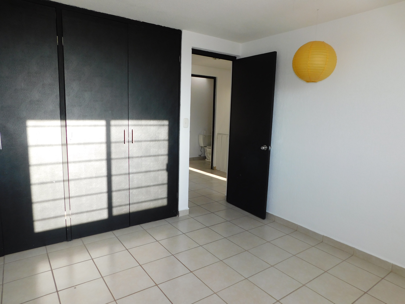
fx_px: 269
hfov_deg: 73.9
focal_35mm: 23
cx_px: 202
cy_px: 152
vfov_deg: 58.9
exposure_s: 1/125
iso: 125
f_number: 3
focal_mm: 4
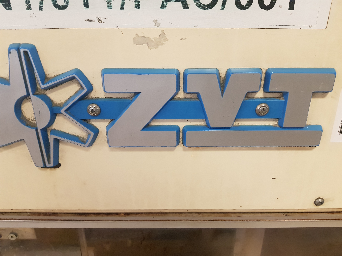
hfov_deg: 67.3
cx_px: 171
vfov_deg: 53.1
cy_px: 128
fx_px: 257
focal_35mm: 26
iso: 640
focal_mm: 4.3
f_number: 1.7
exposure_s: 1/50
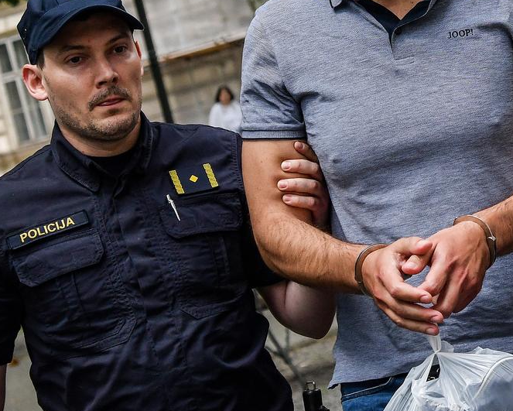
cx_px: 367
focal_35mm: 140
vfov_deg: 11.0
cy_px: 151
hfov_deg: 13.7
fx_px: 2127
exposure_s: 1/1000
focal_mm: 62
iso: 800
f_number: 5
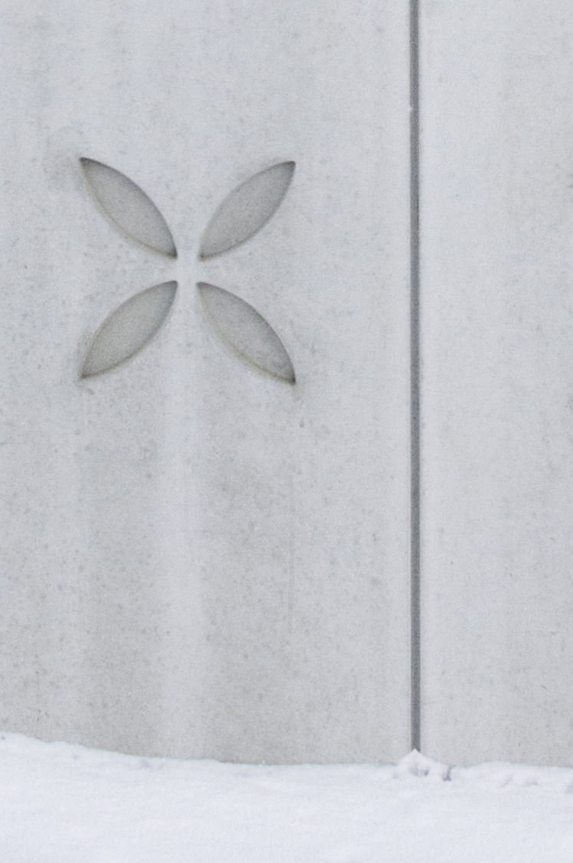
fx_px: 3255
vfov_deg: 14.2
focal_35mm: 136
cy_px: -384
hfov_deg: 10.0
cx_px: 449
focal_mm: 24.38
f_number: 9
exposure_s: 1/500
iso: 800
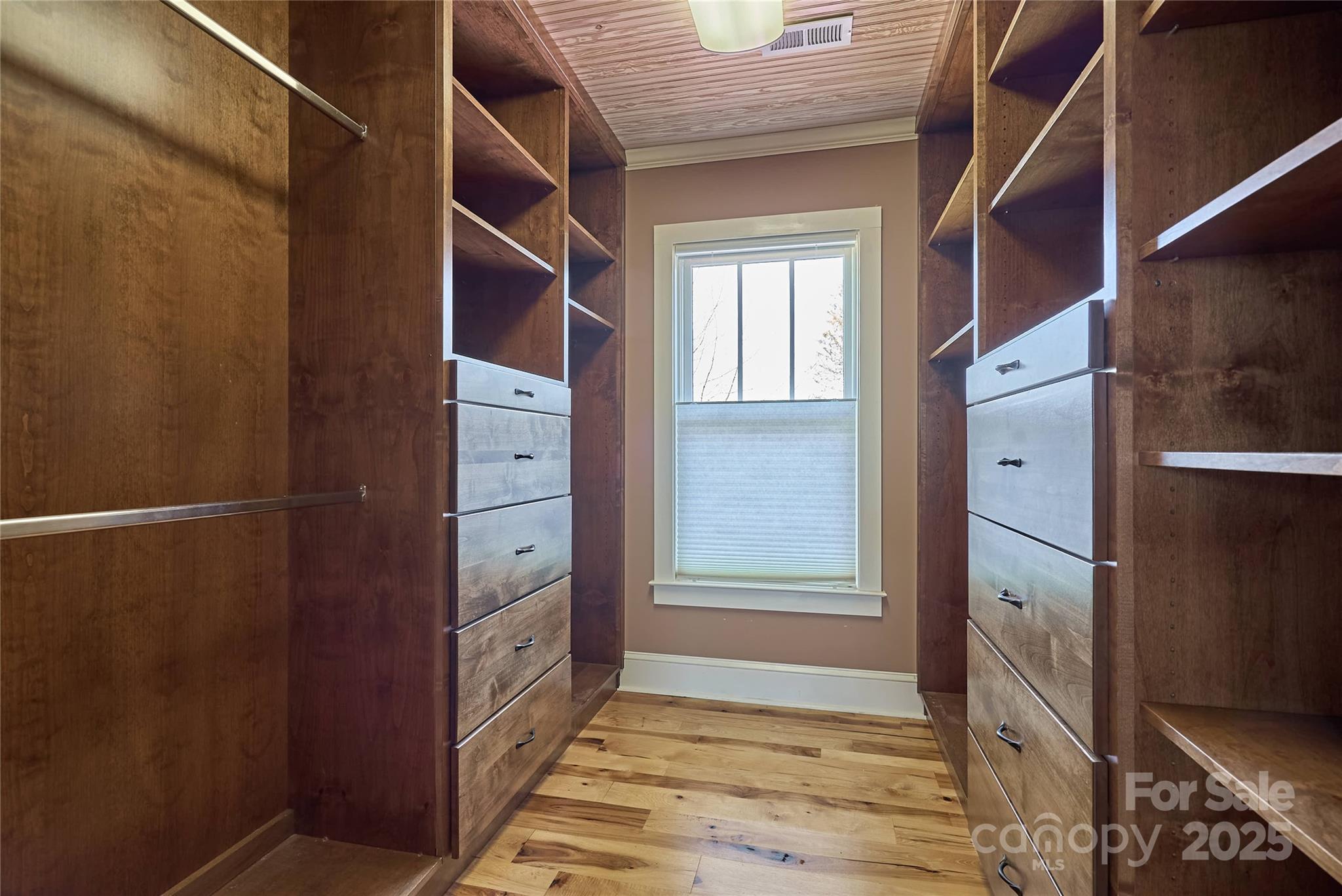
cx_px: 671
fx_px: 597
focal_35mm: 16
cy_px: 448
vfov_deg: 73.8
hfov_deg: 96.7
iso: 800
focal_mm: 16
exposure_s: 1/15
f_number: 8
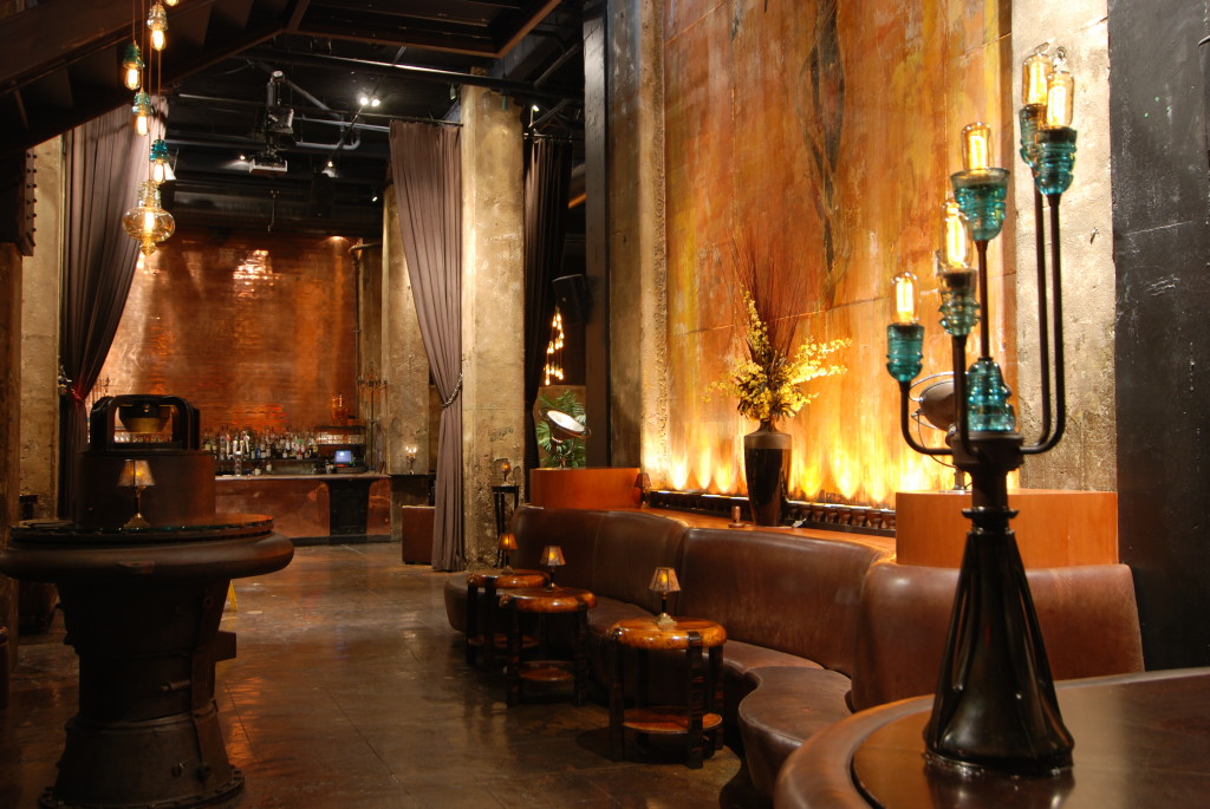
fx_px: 1211
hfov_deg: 53.1
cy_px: 404
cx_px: 605
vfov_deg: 37.0
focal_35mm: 36
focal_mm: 24
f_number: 4
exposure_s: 3
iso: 160
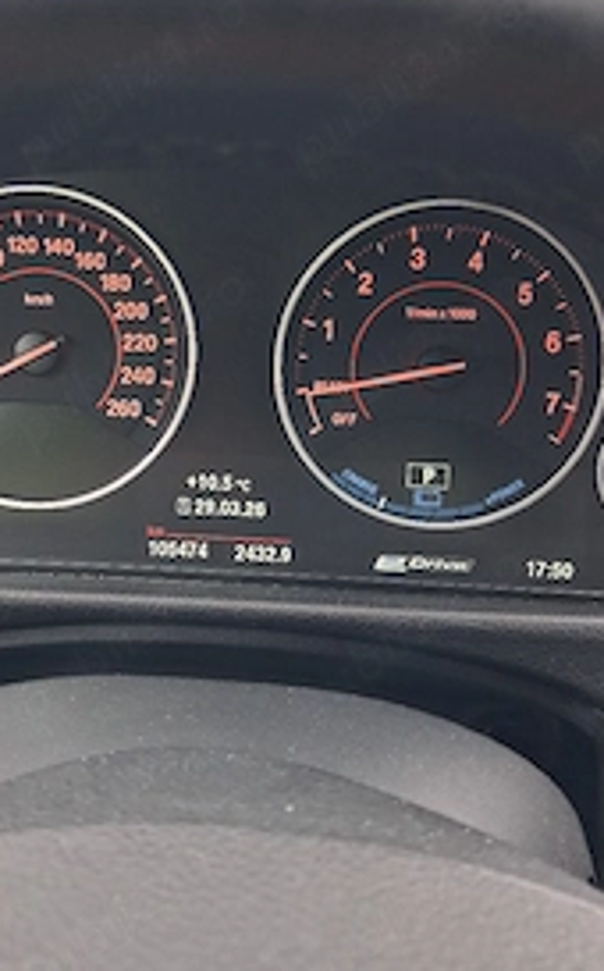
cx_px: 203
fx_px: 1109
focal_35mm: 42
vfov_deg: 47.0
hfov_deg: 30.2
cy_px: 402
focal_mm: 4
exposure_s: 1/50
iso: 250
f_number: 1.8
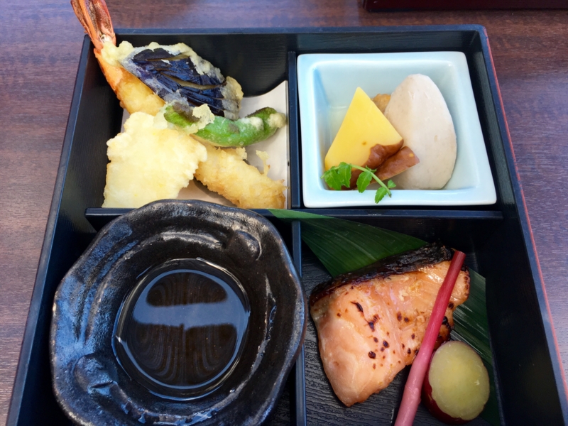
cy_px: 213
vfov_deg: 48.2
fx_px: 476
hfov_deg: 61.7
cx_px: 284
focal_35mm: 29
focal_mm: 4.15
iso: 32
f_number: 2.2
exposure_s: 1/120
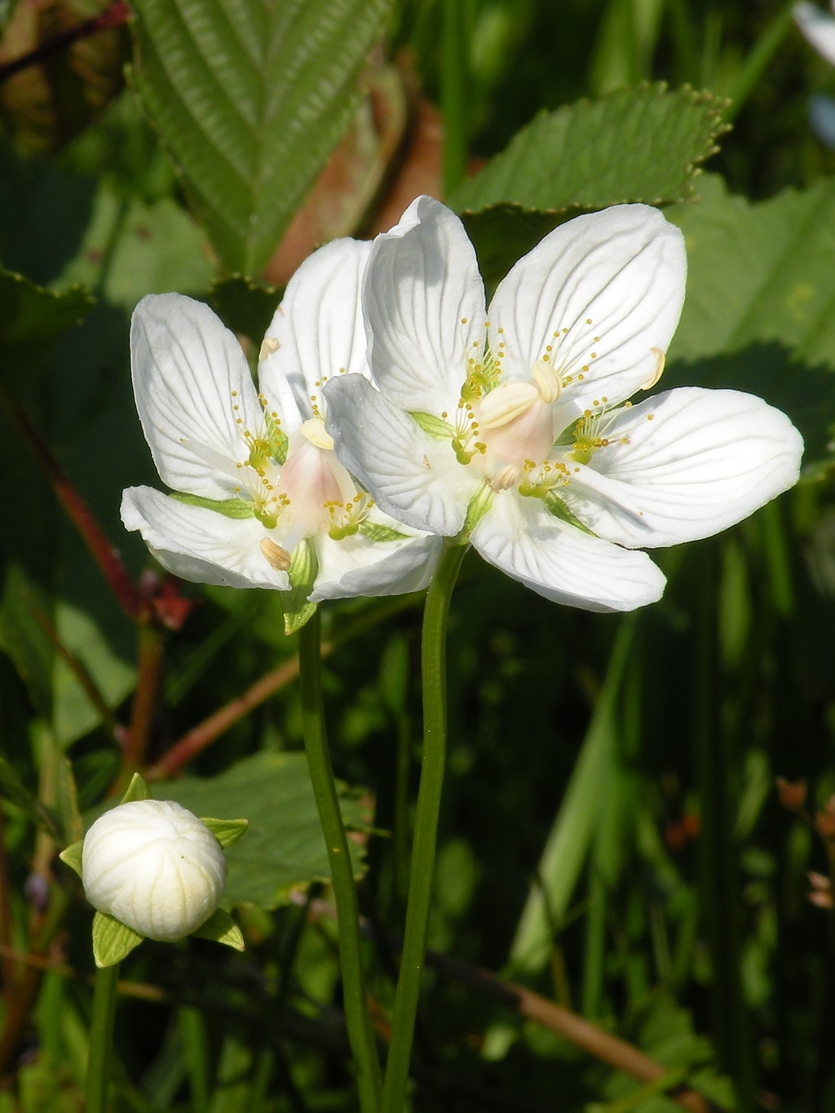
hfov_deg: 13.5
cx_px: 418
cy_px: 556
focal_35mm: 110
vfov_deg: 17.9
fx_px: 3537
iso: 64
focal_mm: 19.4
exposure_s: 1/270
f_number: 8
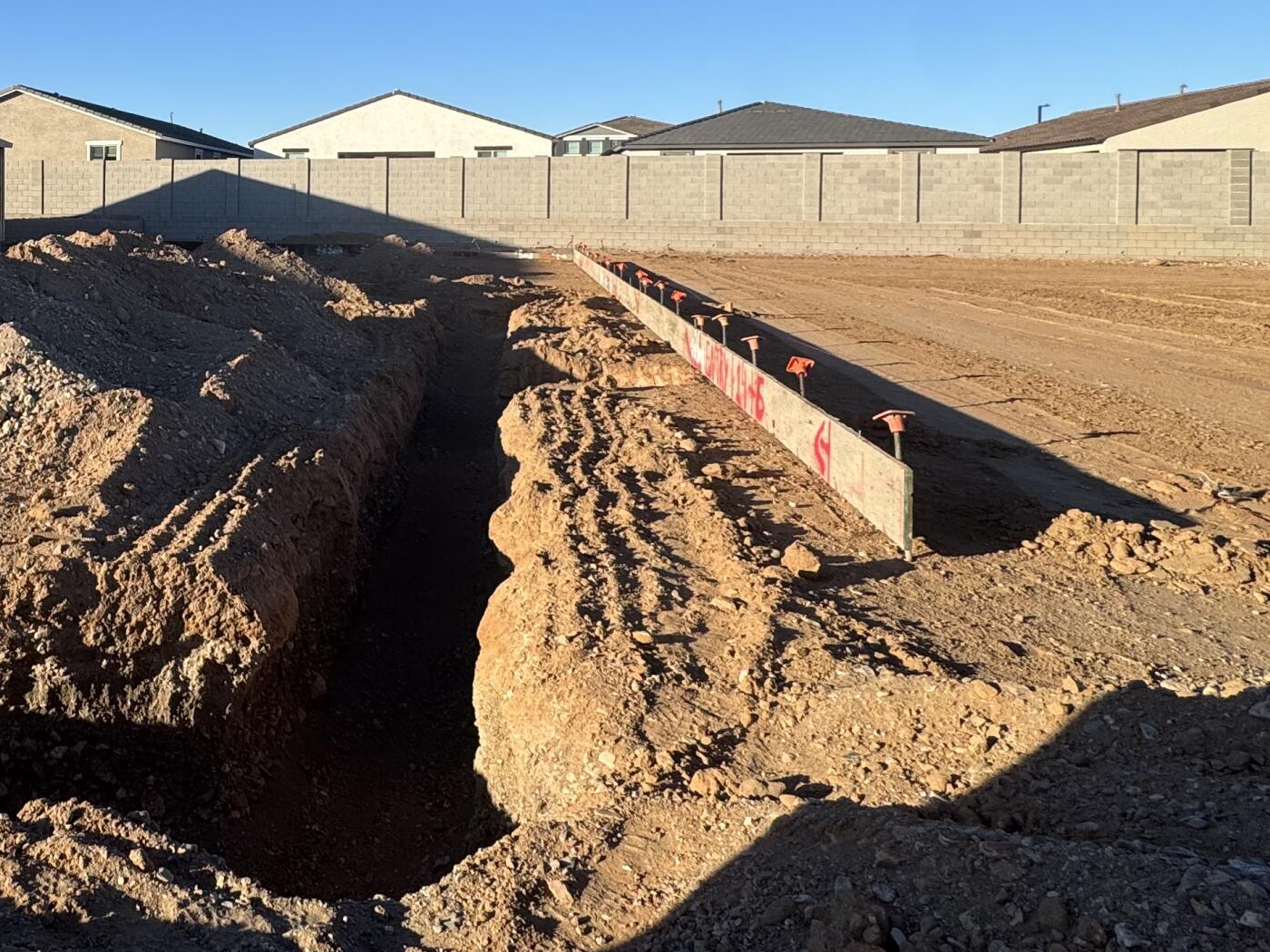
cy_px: 227
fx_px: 1101
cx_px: 142
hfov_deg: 53.1
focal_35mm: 30
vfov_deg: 45.0
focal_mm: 2.22
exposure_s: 1/1299
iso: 50
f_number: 2.2
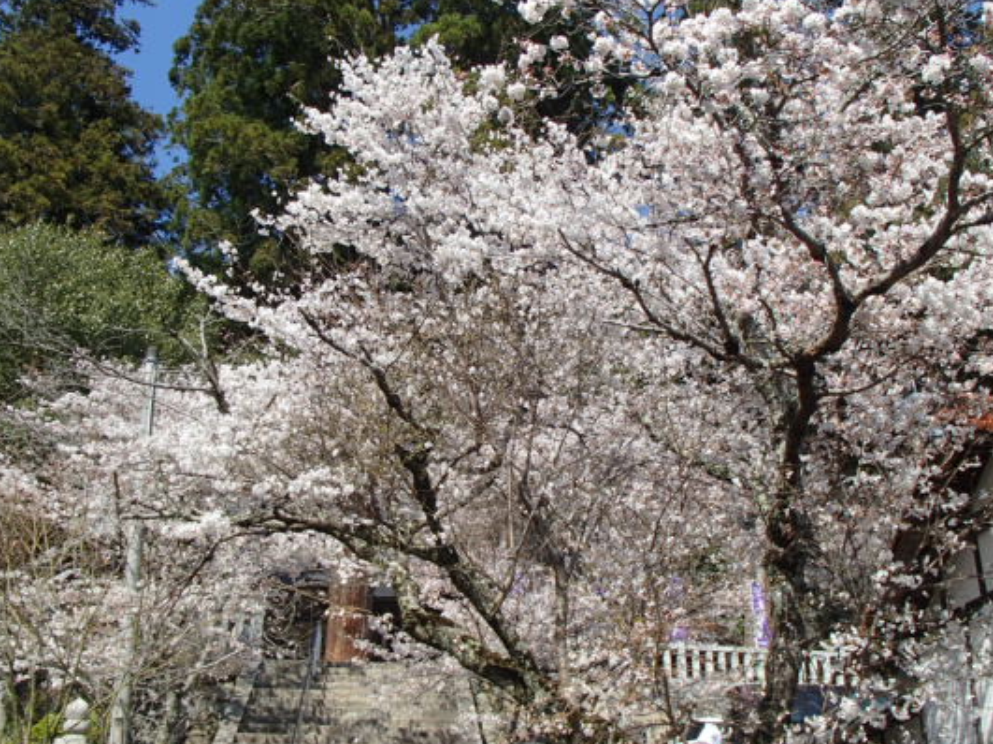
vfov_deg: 35.1
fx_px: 1176
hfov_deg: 45.8
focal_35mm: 41
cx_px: 499
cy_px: 383
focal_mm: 6.07
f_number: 4.4
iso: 100
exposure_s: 1/640
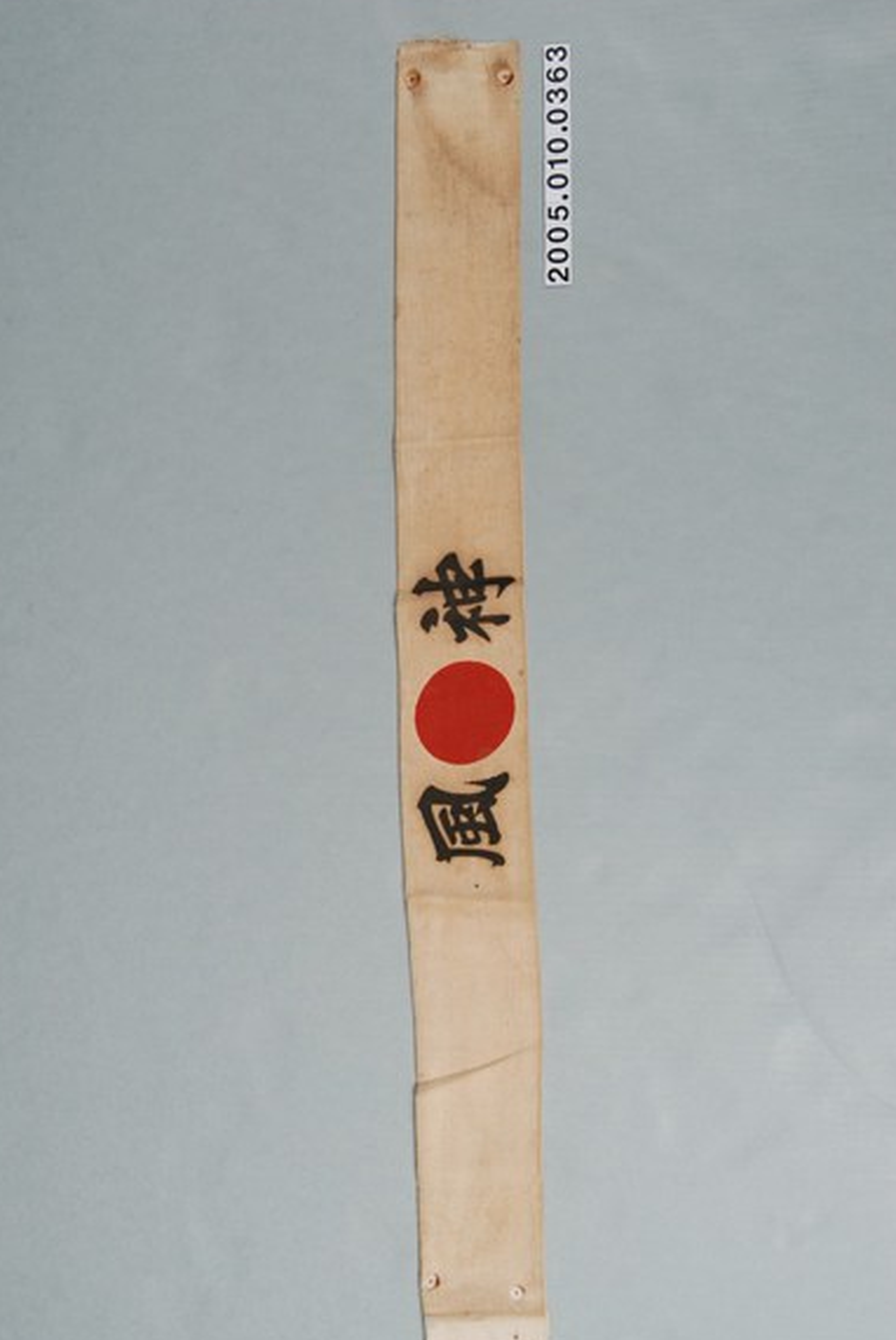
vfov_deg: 51.8
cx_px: 410
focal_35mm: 37
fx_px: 1378
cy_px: 716
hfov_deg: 36.0
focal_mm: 22
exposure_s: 1/125
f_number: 8
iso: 100
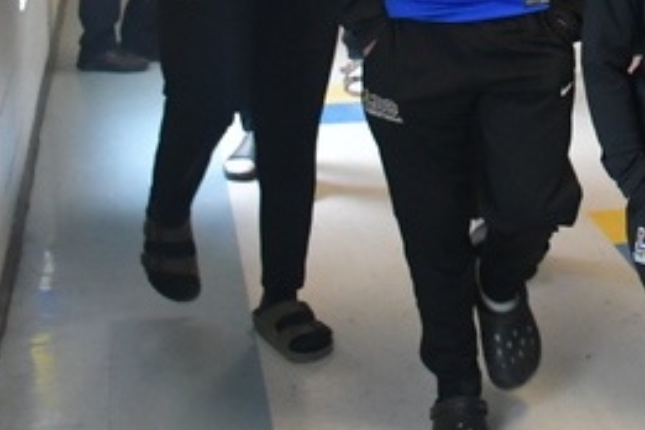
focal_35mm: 106
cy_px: -211
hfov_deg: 17.9
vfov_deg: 12.3
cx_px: 855
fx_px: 1899
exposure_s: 1/125
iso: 2200
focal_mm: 18
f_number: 3.5
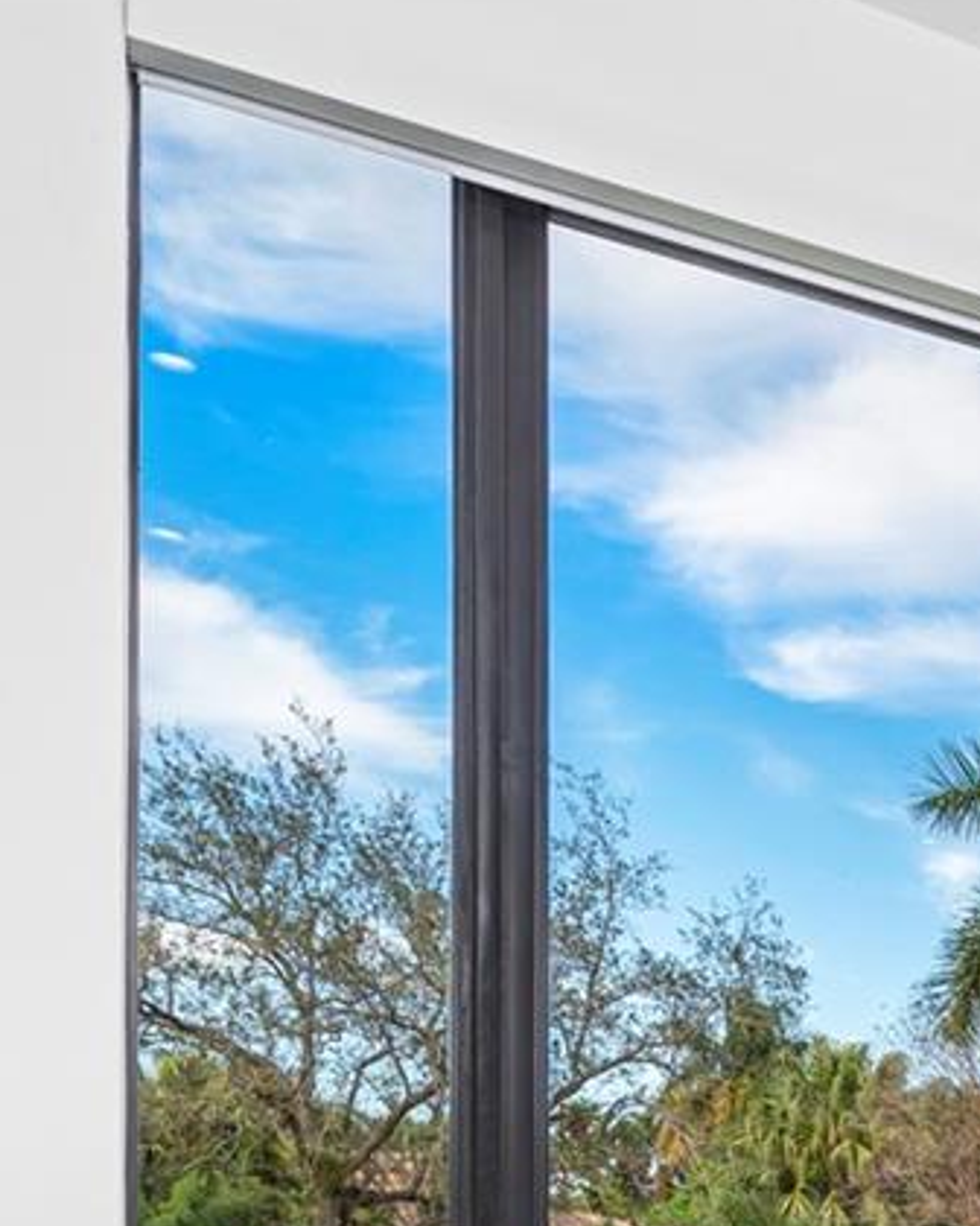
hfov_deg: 23.2
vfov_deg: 33.0
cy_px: 1327
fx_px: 1813
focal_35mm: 50
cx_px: 1537
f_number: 8
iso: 320
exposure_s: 1/100
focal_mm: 14
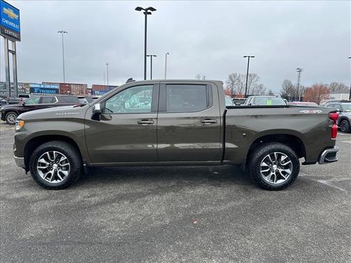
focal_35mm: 24
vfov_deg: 56.8
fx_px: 243
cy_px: 132
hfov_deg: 71.6
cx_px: 176
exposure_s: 1/864
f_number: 1.78
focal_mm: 6.86
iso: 80
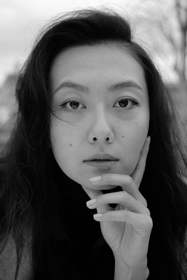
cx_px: 94
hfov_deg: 37.9
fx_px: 273
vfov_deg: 54.4
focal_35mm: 35
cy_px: 140
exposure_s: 1/320
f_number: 3.5
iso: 400
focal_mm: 35
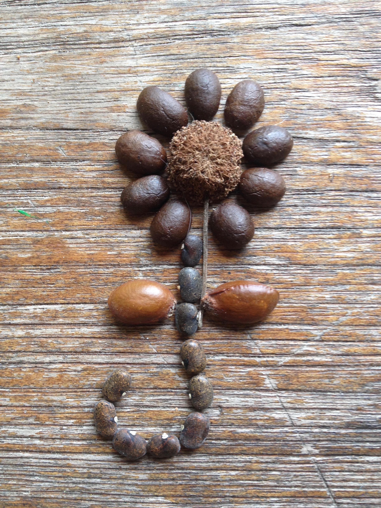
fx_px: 514
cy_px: 254
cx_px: 190
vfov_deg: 52.6
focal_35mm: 35
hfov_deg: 40.7
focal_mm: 4.28
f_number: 2.4
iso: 64
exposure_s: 1/20
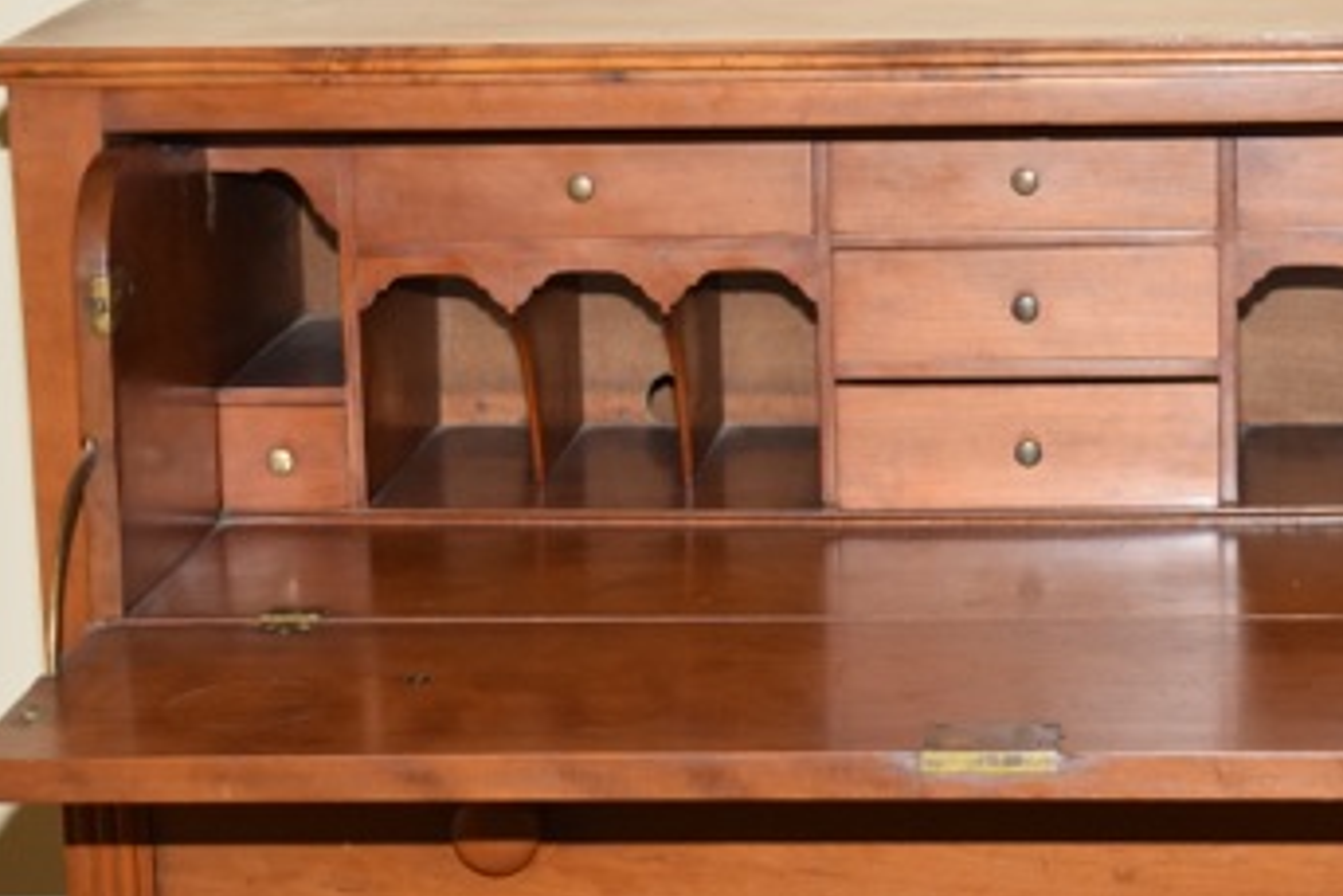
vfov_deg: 10.9
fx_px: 4700
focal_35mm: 126
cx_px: 998
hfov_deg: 16.2
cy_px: 381
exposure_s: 1/125
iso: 800
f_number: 5.6
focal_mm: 45
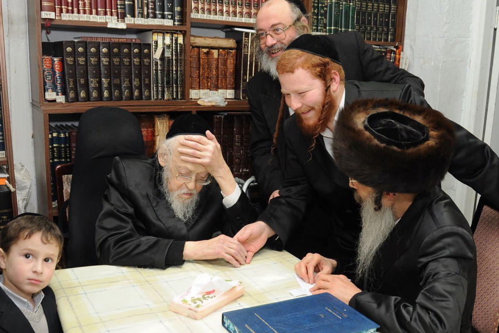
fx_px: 540
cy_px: 205
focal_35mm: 39
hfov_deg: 49.4
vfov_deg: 34.0
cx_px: 280
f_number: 5
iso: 400
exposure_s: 1/160
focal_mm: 18
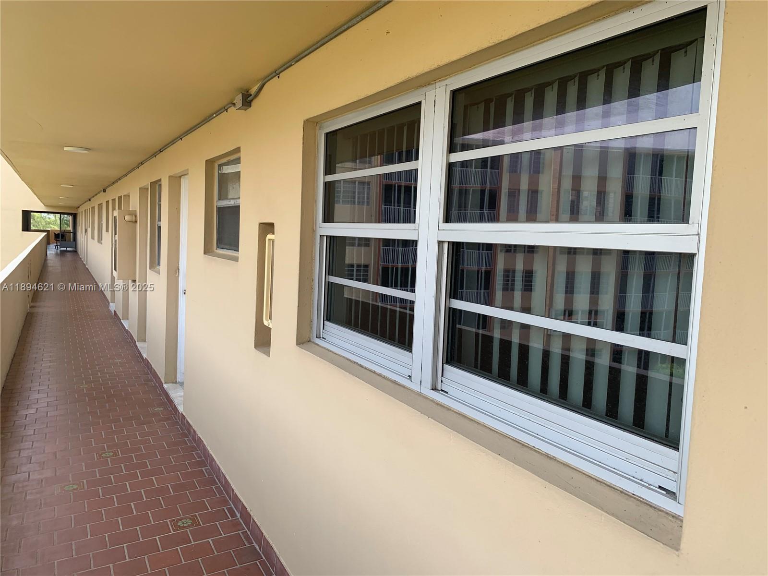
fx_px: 577
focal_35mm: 26
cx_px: 384
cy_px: 288
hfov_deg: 67.3
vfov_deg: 53.1
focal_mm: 4.25
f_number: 1.8
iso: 25
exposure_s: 1/365
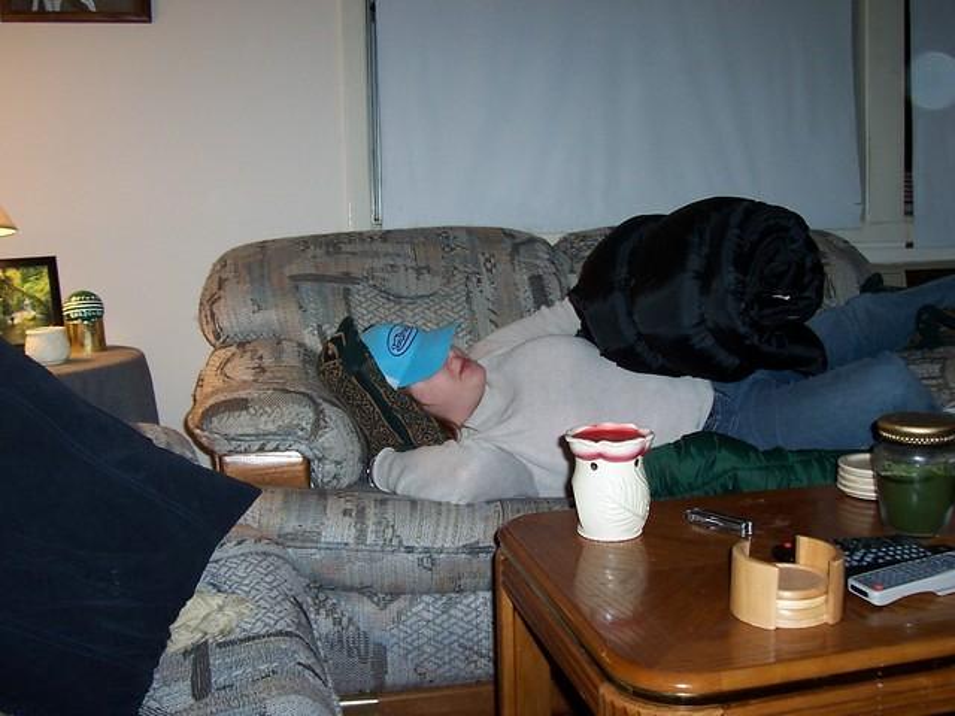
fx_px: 1021
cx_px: 478
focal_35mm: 37
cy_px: 358
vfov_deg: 38.7
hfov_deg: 50.1
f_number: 2.8
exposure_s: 1/60
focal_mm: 5.6
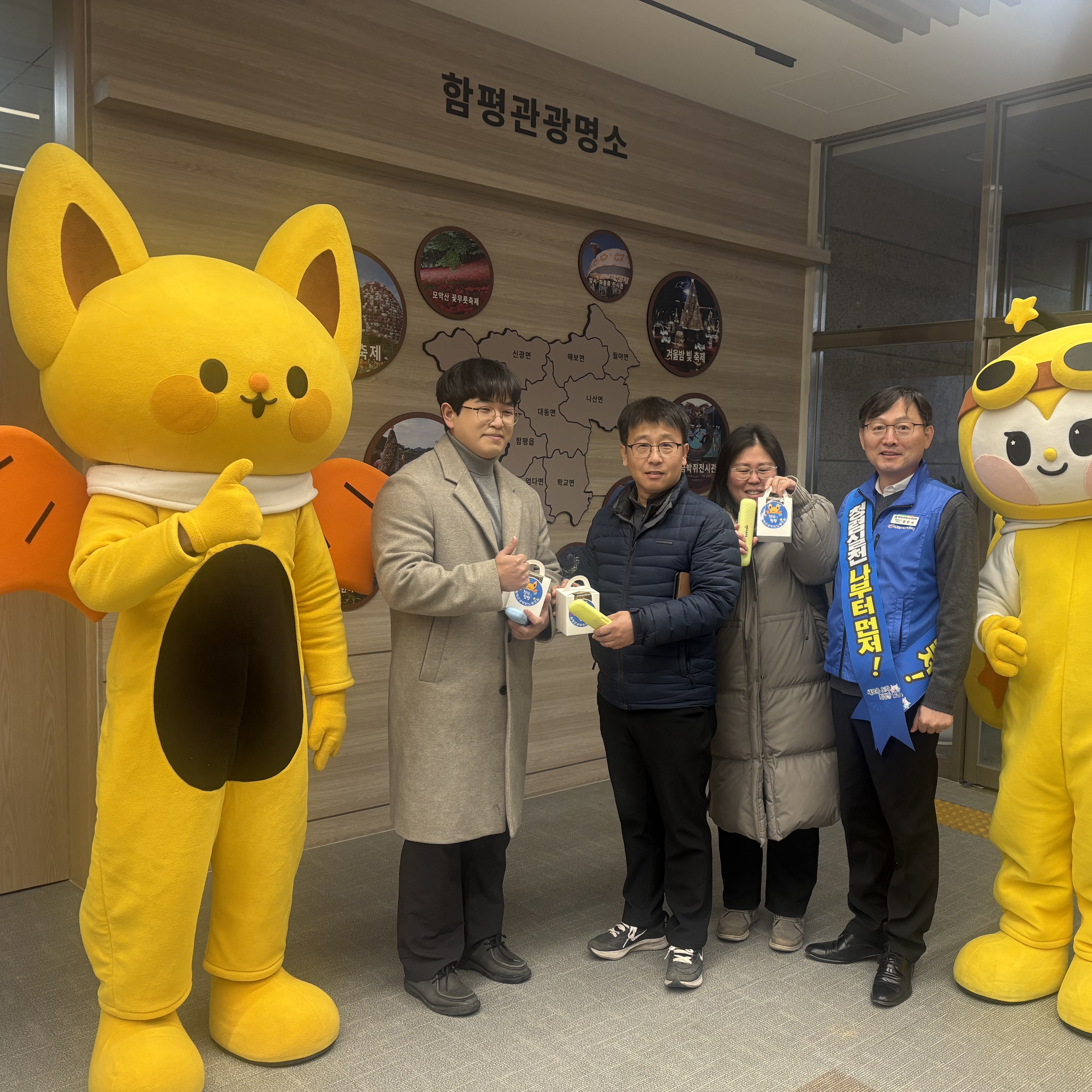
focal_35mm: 31
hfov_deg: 51.9
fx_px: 1106
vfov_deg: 52.5
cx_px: 694
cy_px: 552
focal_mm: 5.96
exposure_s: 1/120
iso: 100
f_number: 1.6
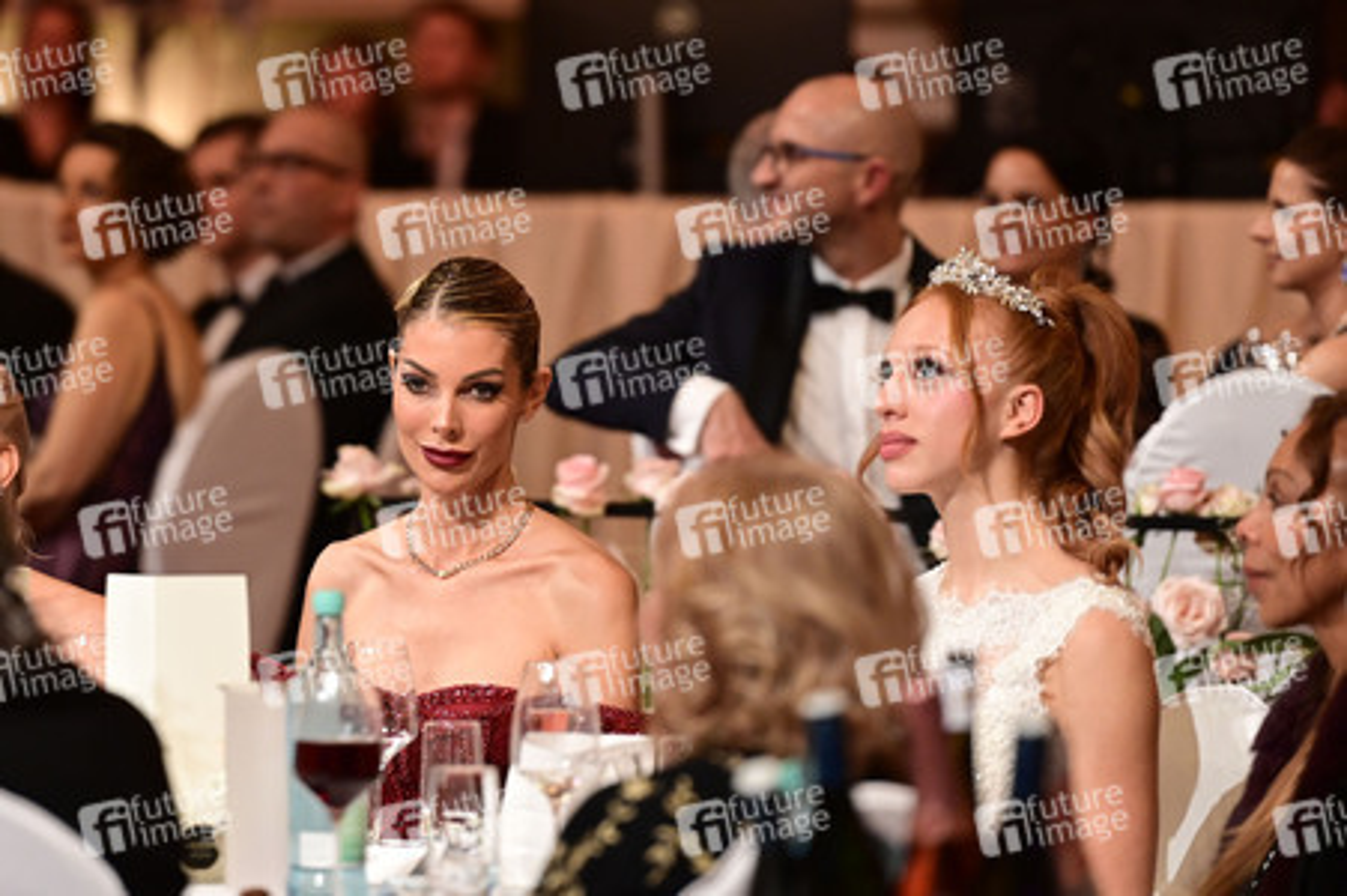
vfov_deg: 6.9
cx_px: 674
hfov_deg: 10.3
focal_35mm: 200
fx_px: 7478
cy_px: 448
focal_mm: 200
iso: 4500
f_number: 2.8
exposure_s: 1/320
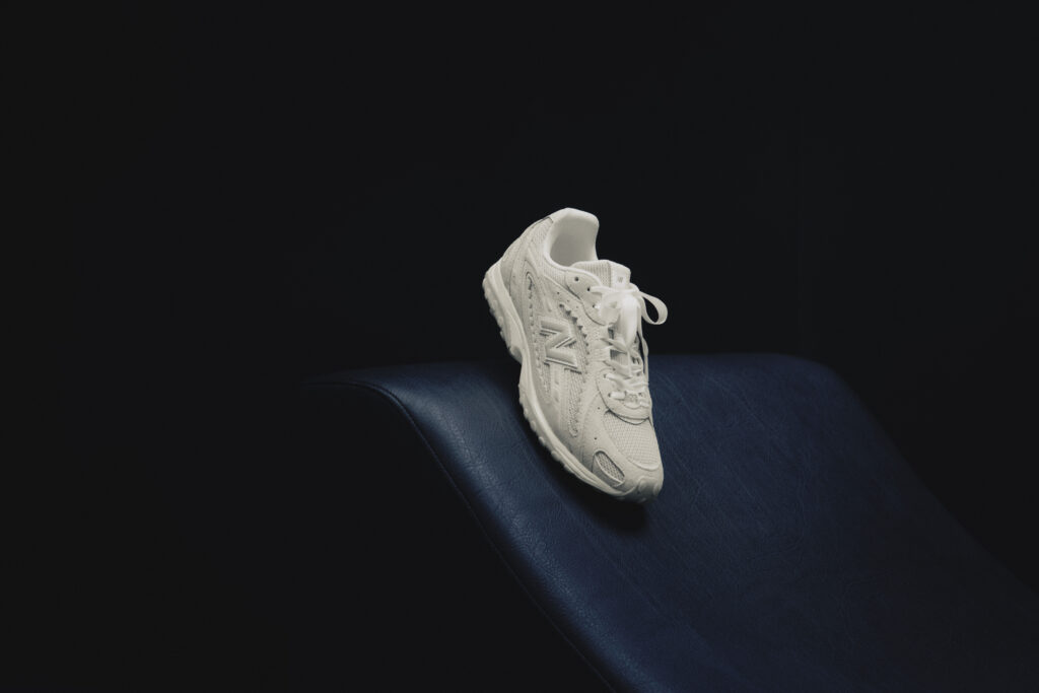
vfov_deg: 16.1
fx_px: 2453
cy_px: 346
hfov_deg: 23.9
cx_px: 520
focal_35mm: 85
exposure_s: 1/90
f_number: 8
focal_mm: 85
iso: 400
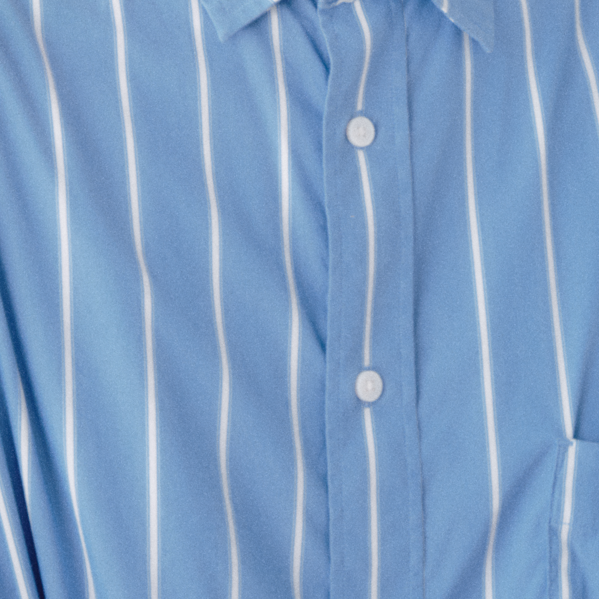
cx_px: 325
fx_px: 2545
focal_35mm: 130
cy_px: -166
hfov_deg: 13.4
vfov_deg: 13.0
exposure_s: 1/160
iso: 250
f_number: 5
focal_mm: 32.9
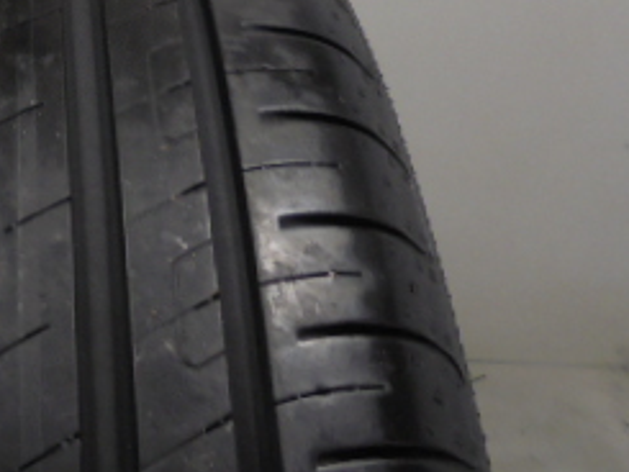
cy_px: -108
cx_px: -33
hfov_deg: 26.6
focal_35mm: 68
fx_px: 1236
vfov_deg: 20.2
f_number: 3.5
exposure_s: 1/40
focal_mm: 4.6
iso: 100
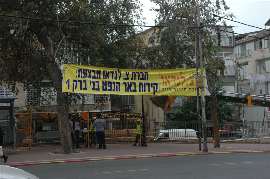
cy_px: 90
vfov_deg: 34.2
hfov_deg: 49.6
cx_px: 135
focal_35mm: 39
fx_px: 292
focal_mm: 26
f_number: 9
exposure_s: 1/320
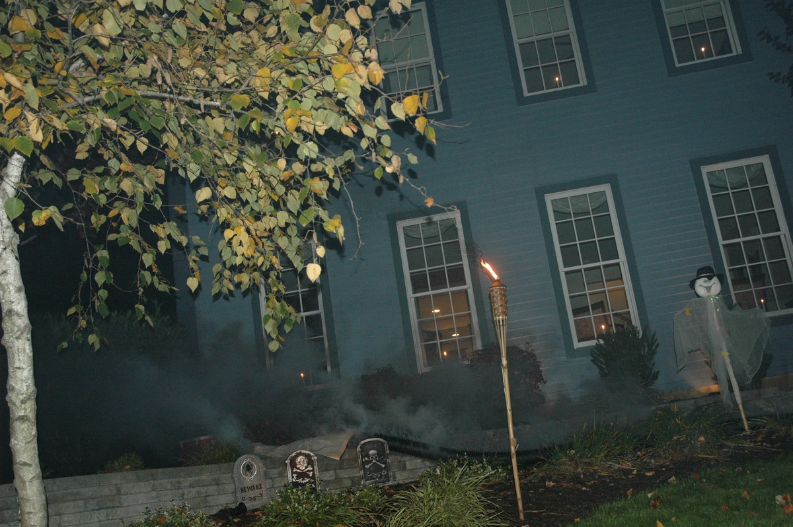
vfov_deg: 35.4
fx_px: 825
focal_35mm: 38
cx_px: 396
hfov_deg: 51.3
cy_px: 264
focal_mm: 25
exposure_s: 1/60
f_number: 4
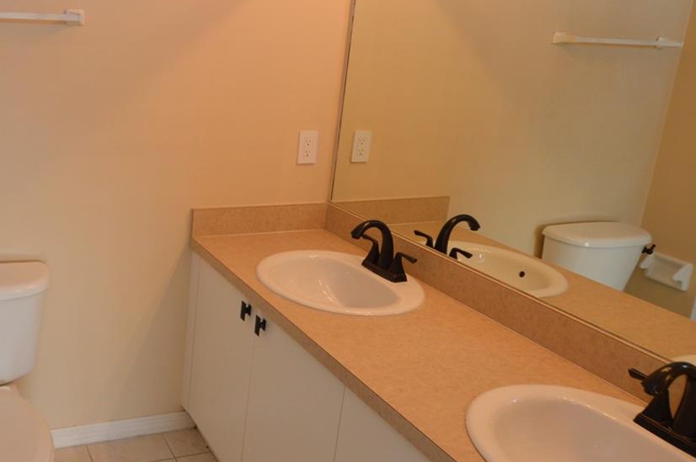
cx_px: 108
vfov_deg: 40.8
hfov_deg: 53.5
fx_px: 617
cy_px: 180
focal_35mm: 32
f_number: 5.6
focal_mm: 11
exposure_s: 1/125
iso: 400
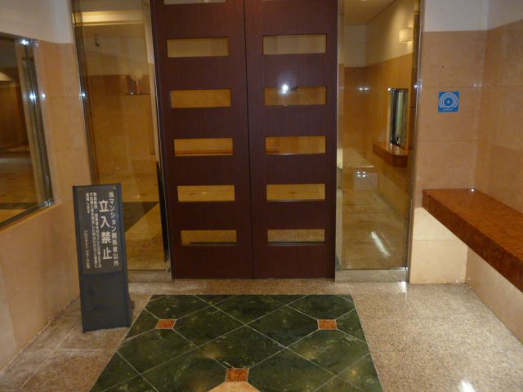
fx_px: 423
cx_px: 262
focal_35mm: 28
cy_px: 196
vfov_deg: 49.7
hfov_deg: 63.4
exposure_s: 1/60
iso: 400
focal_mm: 5
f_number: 3.1
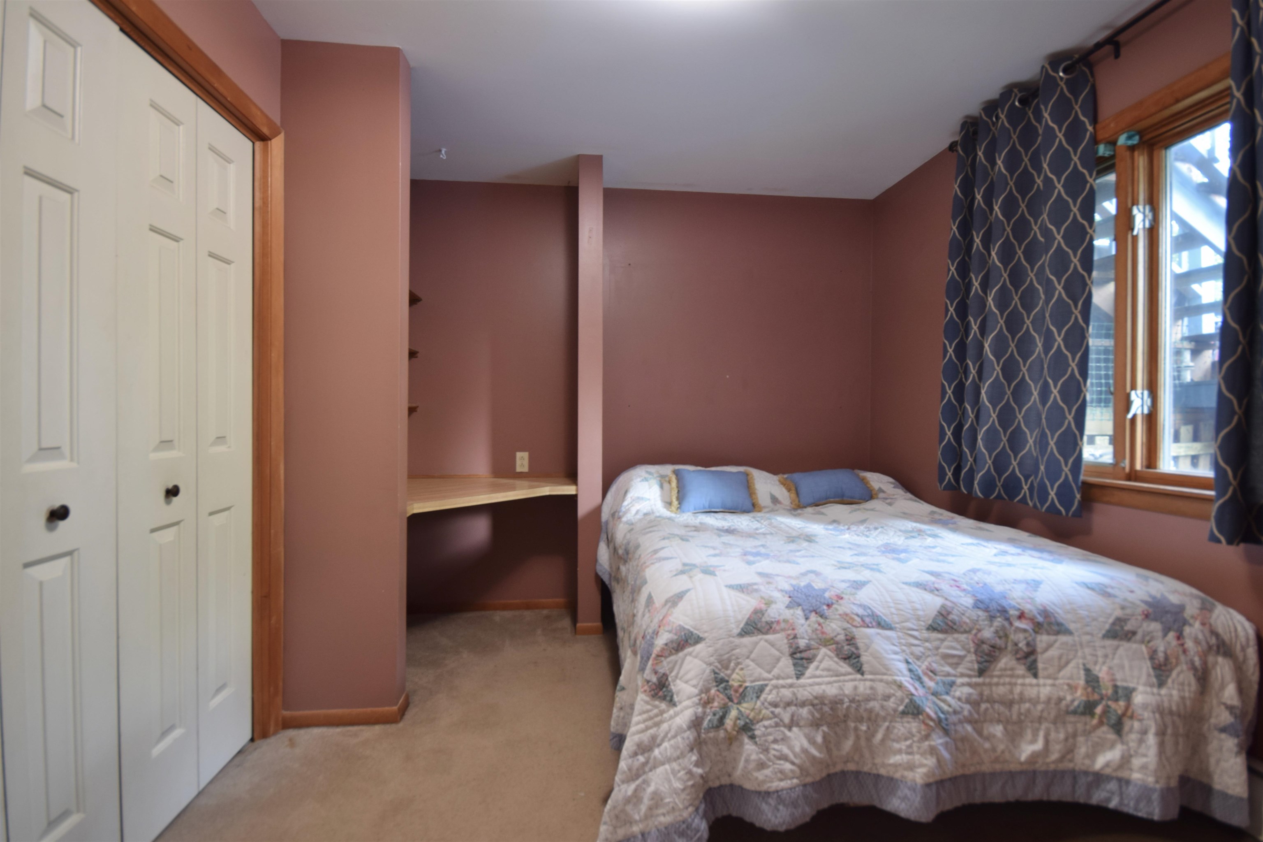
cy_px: 421
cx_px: 632
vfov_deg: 77.3
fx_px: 526
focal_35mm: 15
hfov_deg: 100.4
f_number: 6.3
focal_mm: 10
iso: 200
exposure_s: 1/1.6
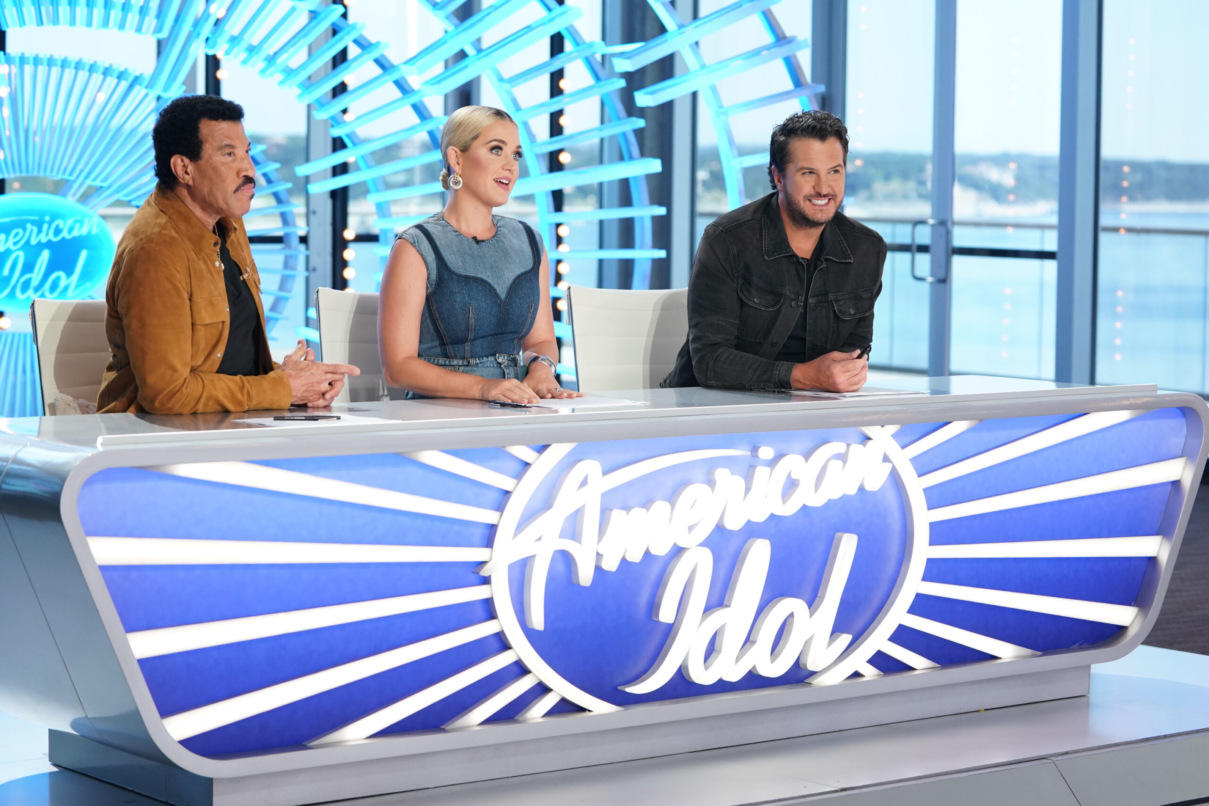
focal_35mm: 87
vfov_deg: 15.7
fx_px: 2922
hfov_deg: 23.4
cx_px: 604
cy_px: 403
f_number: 4
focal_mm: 87
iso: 2500
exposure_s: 1/500
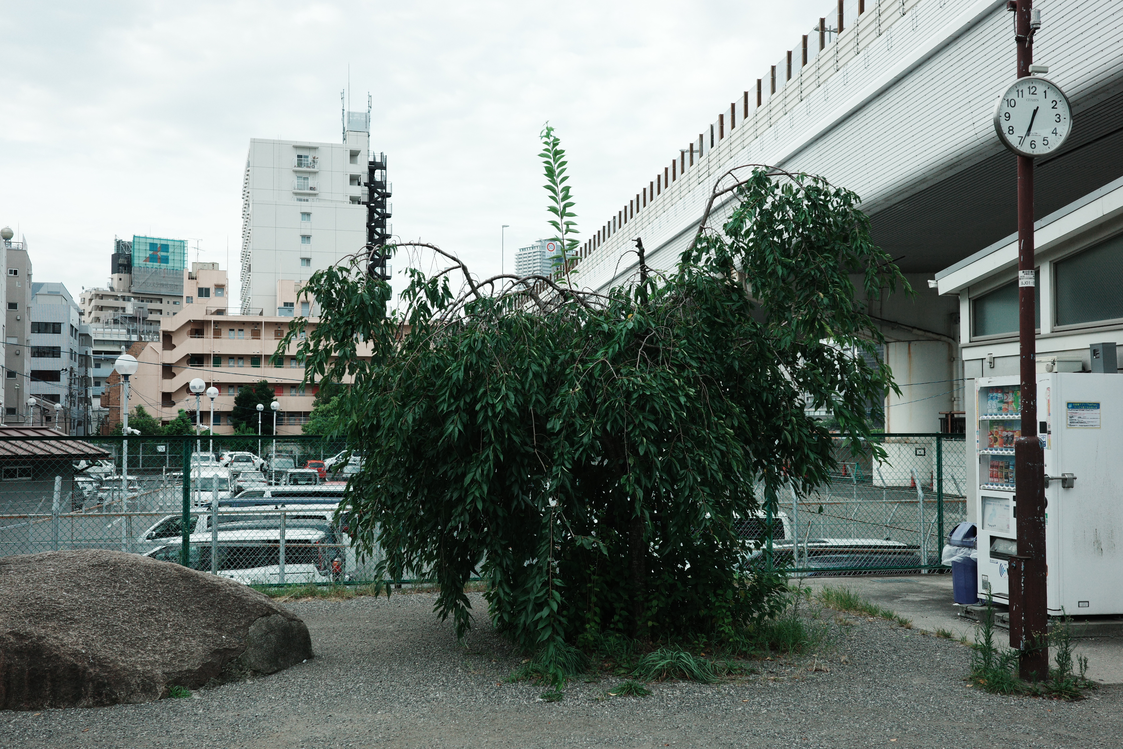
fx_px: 1248
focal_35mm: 40
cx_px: 562
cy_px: 374
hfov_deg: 48.5
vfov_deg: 33.4
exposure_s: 1/1000
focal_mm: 26
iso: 400
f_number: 4
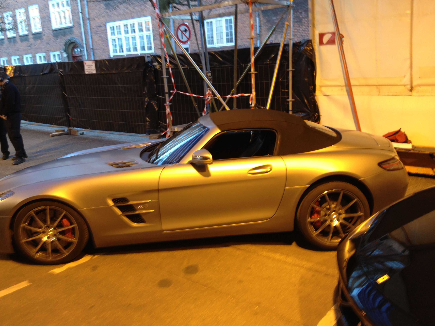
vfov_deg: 40.7
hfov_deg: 52.6
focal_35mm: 35
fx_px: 440
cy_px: 163
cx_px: 218
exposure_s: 1/20
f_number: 2.4
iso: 80
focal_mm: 4.28
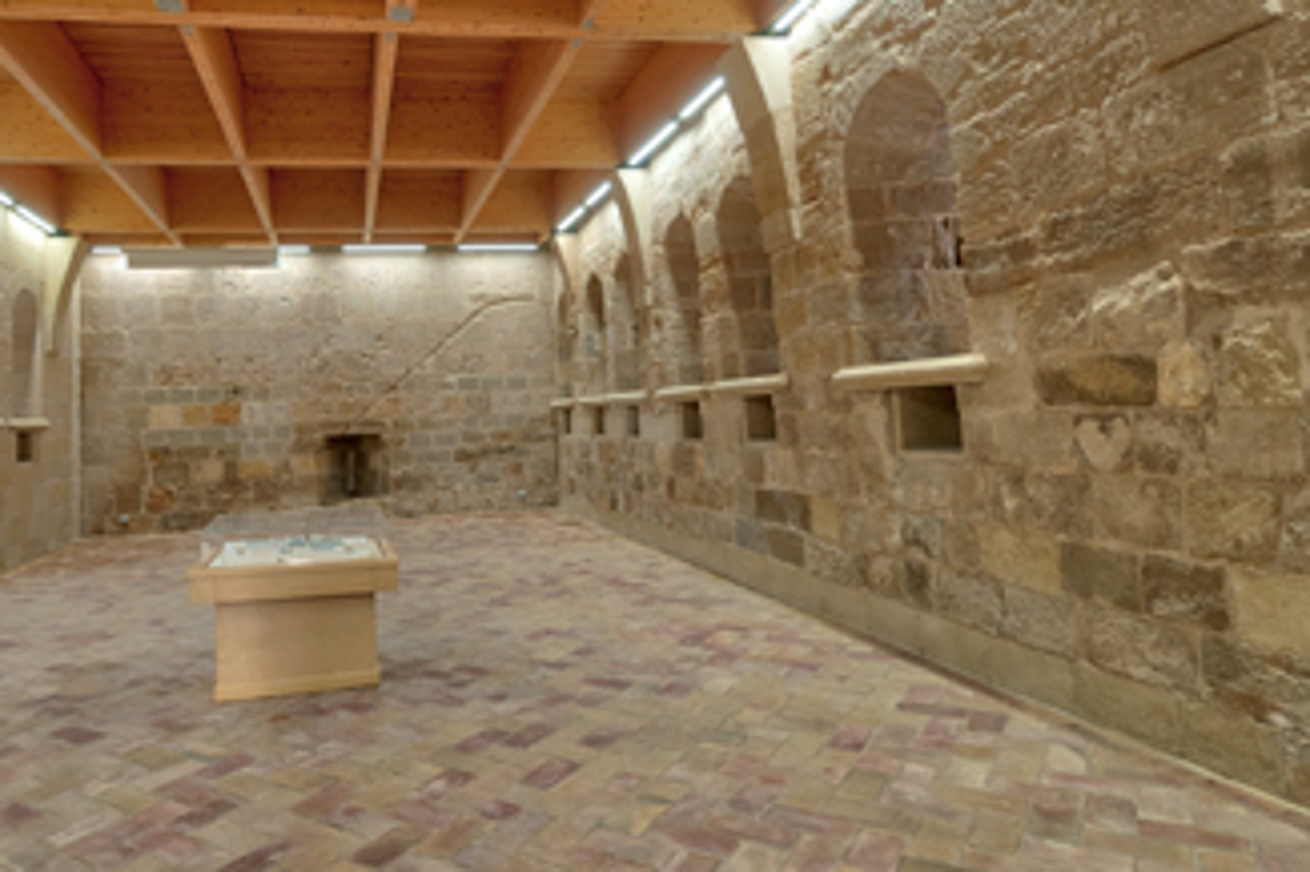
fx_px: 836
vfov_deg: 54.7
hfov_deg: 74.9
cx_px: 498
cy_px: 358
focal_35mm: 23
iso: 1600
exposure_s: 1/8
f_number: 7.1
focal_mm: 10
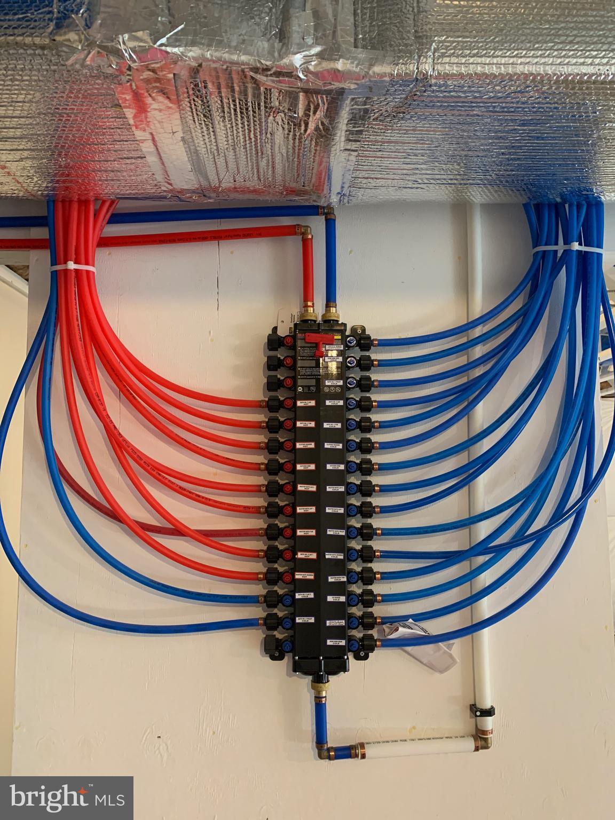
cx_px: 308
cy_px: 410
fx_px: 616
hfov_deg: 53.1
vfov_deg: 67.3
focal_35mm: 26
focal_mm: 4.25
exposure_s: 1/40
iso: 250
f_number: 1.8
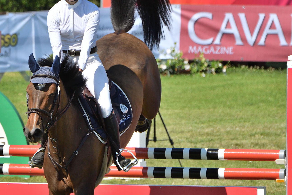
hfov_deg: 2.2
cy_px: 133
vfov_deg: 1.5
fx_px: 7486
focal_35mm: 923
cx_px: 28
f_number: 8
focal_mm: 330
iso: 400
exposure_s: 1/1600
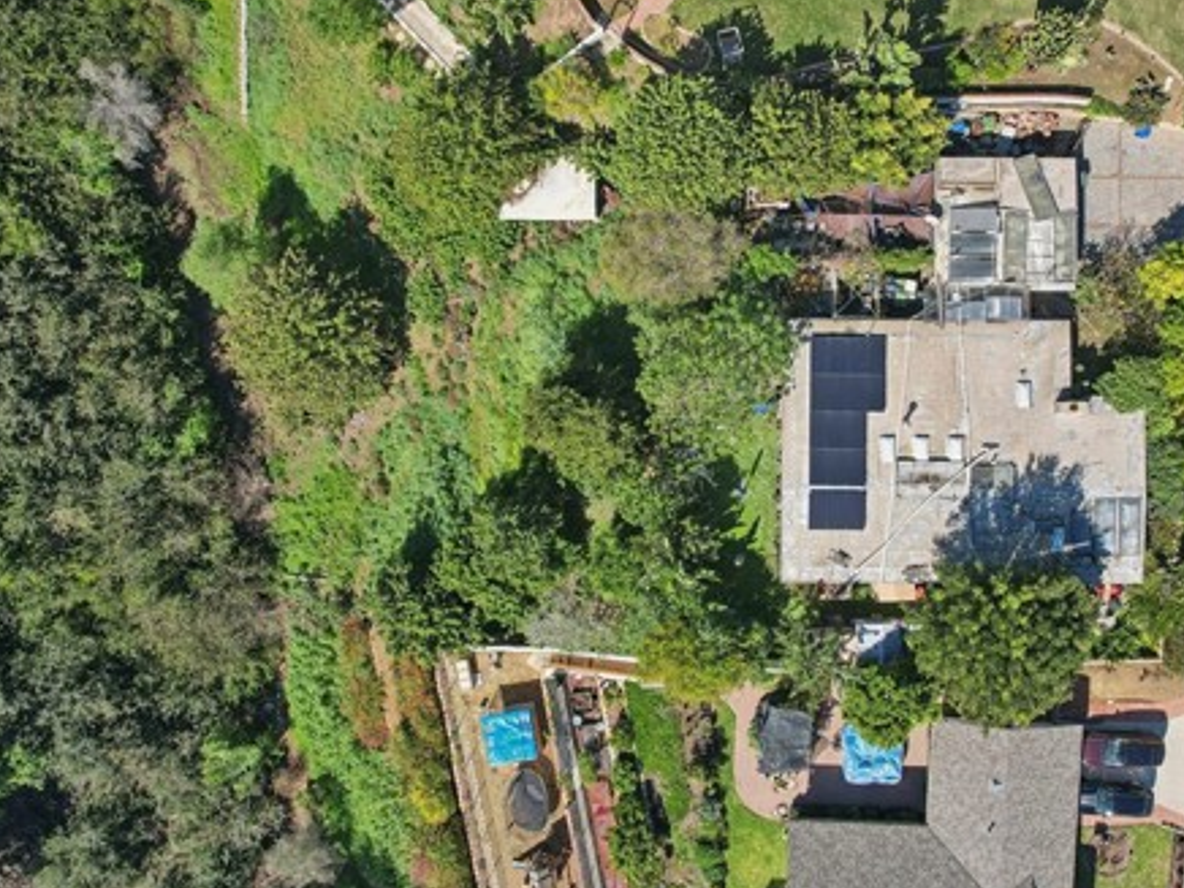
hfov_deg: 57.7
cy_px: 405
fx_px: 1060
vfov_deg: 45.4
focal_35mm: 31
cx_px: 730
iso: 100
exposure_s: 1/1250
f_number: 2.8
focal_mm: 8.4
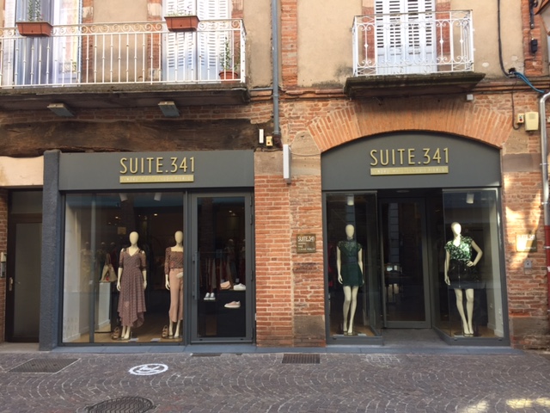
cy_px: 206
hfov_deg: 61.7
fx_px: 461
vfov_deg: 48.2
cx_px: 275
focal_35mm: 29
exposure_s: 1/100
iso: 32
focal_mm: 4.15
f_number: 2.2
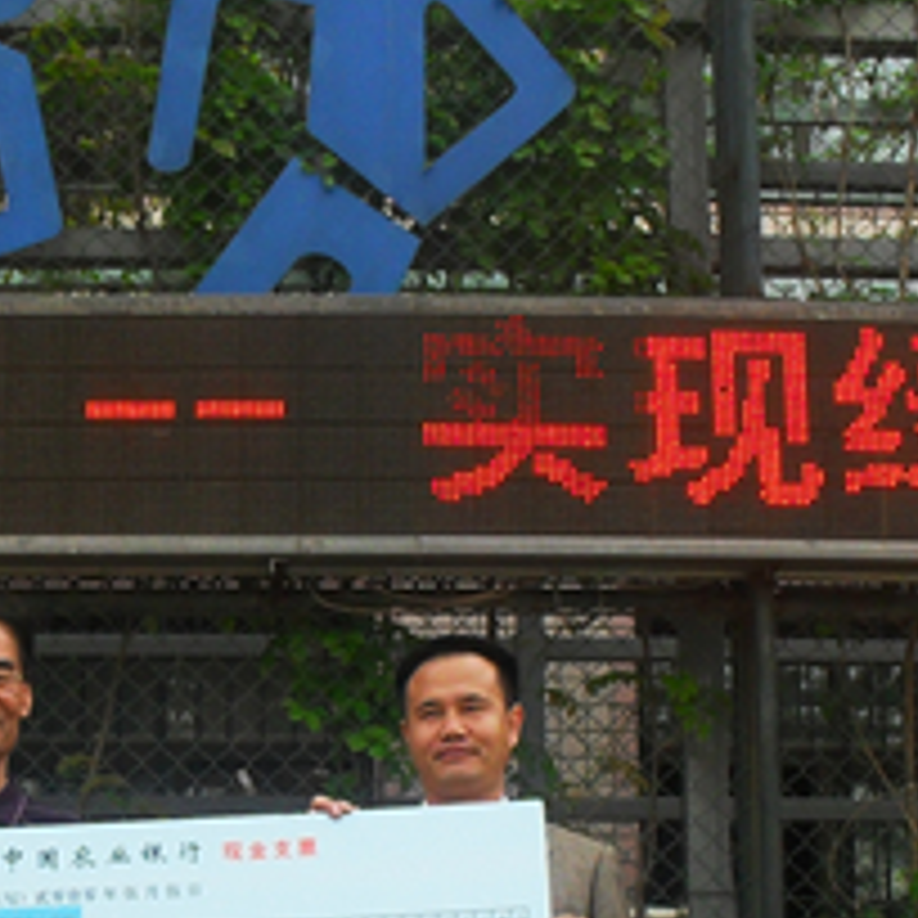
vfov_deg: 18.0
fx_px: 2820
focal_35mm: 94
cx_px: 351
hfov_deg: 18.5
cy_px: 947
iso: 100
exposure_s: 1/90
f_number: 8.4
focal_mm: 6.3
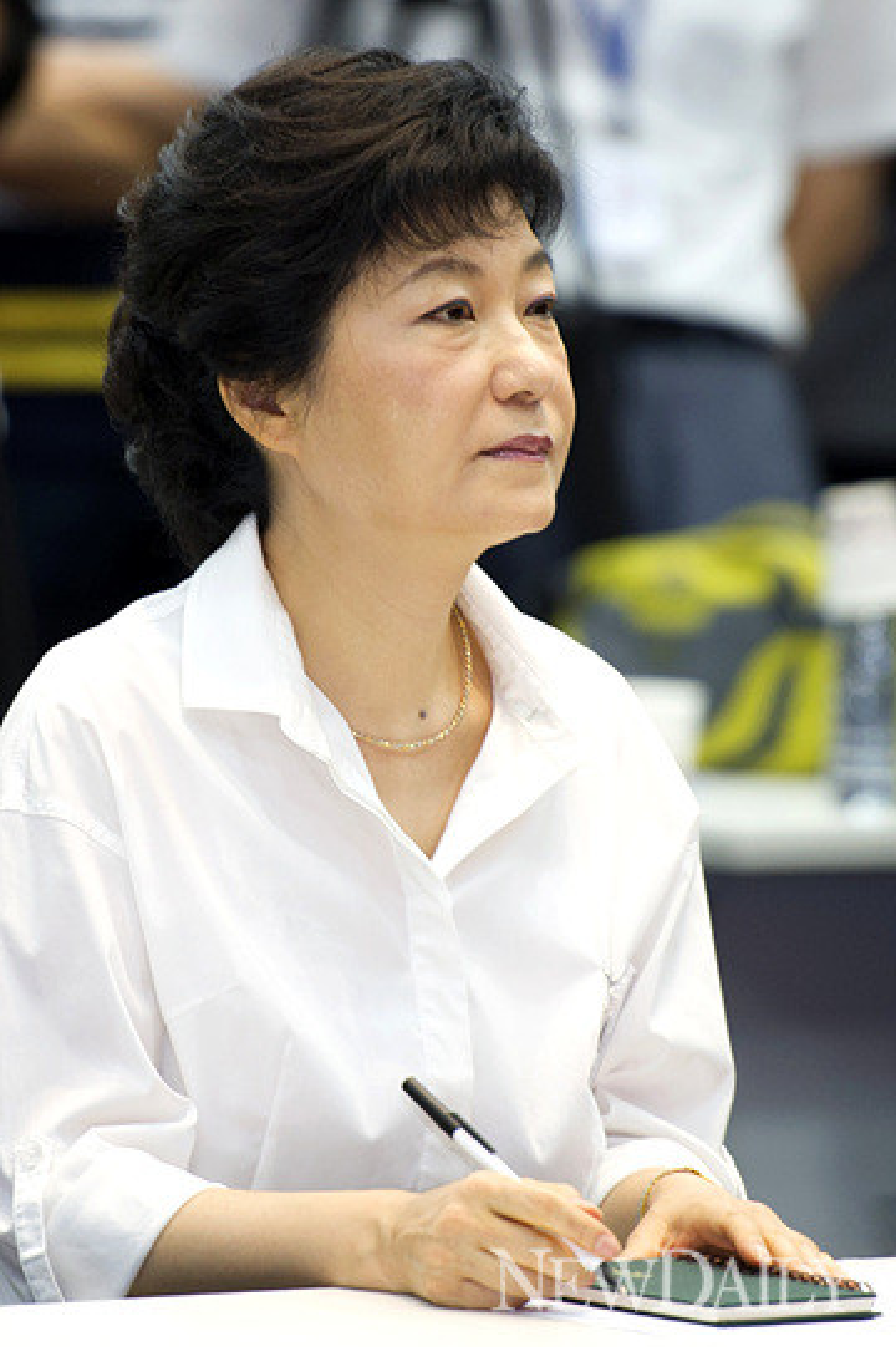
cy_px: 674
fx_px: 7476
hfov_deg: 6.9
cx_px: 448
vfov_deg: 10.3
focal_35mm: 200
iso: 800
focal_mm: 200
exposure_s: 1/60
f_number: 2.8
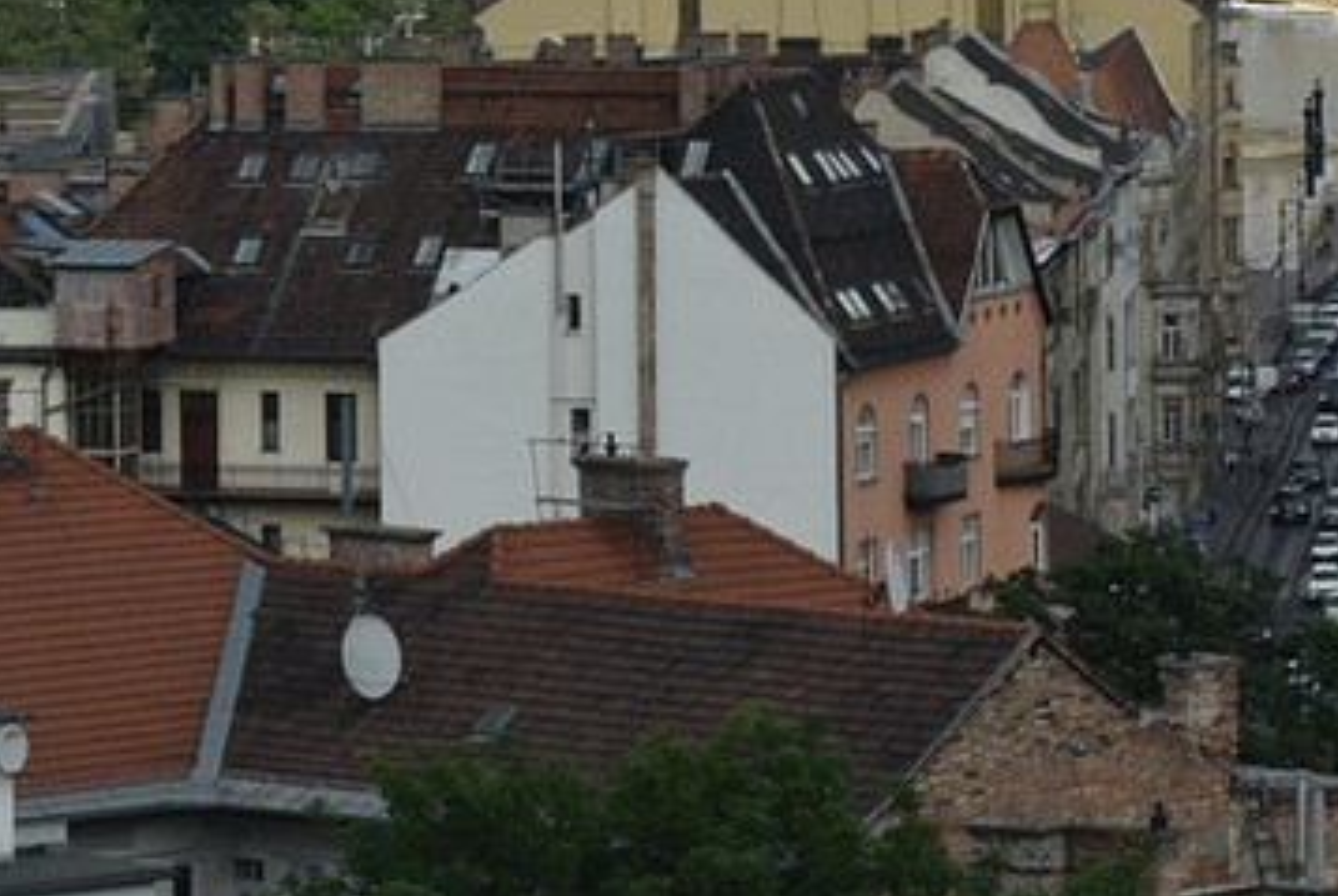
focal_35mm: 277
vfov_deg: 5.0
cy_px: -202
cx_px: 1672
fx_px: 10296
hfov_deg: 7.4
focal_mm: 55
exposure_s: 1/250
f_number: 8
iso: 100
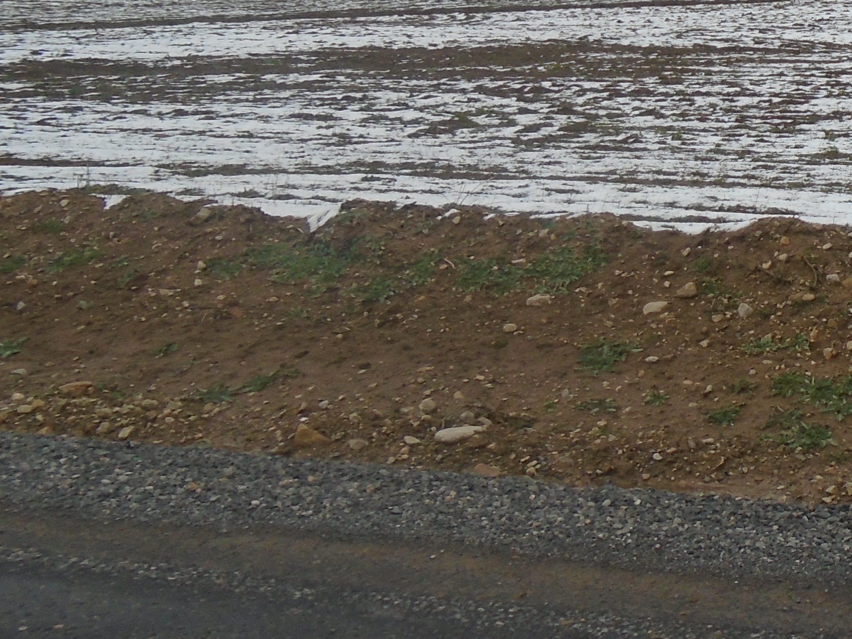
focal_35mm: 64
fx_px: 1575
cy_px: 91
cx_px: 1006
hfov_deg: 27.0
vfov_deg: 22.5
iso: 100
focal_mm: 4.6
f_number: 3.2
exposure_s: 1/640
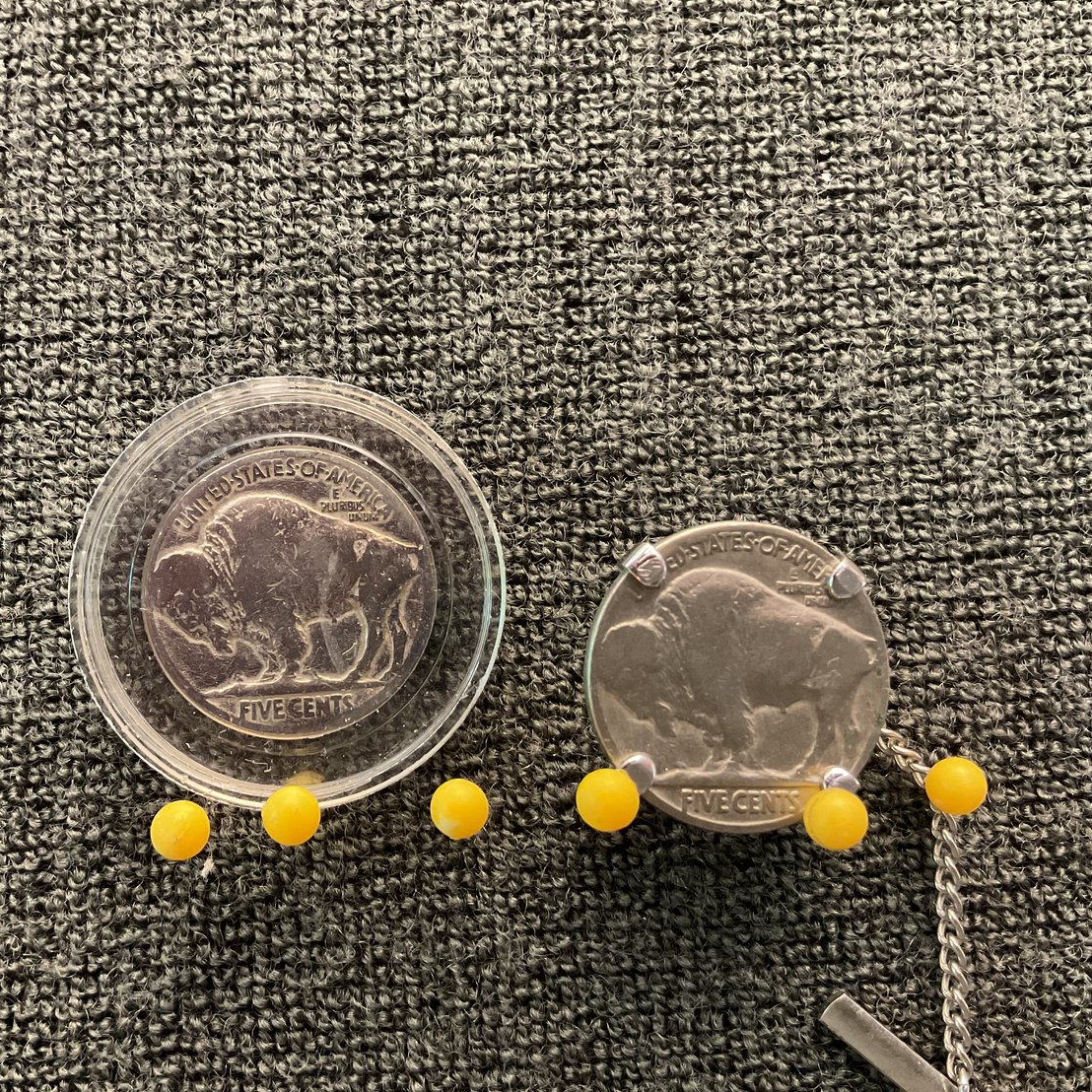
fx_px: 1249
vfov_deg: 47.2
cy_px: 550
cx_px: 459
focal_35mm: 35
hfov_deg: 47.0
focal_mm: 3
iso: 250
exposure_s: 1/25
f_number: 1.8
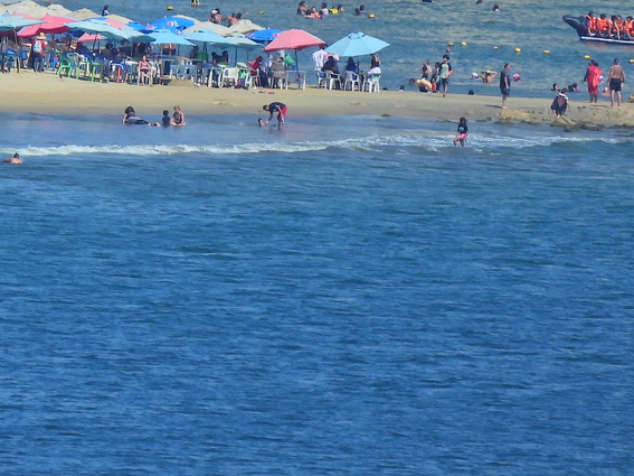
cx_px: -11
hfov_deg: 0.8
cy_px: -57
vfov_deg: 0.6
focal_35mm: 2484
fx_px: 45485
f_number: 5.6
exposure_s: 1/1000
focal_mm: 196
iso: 100
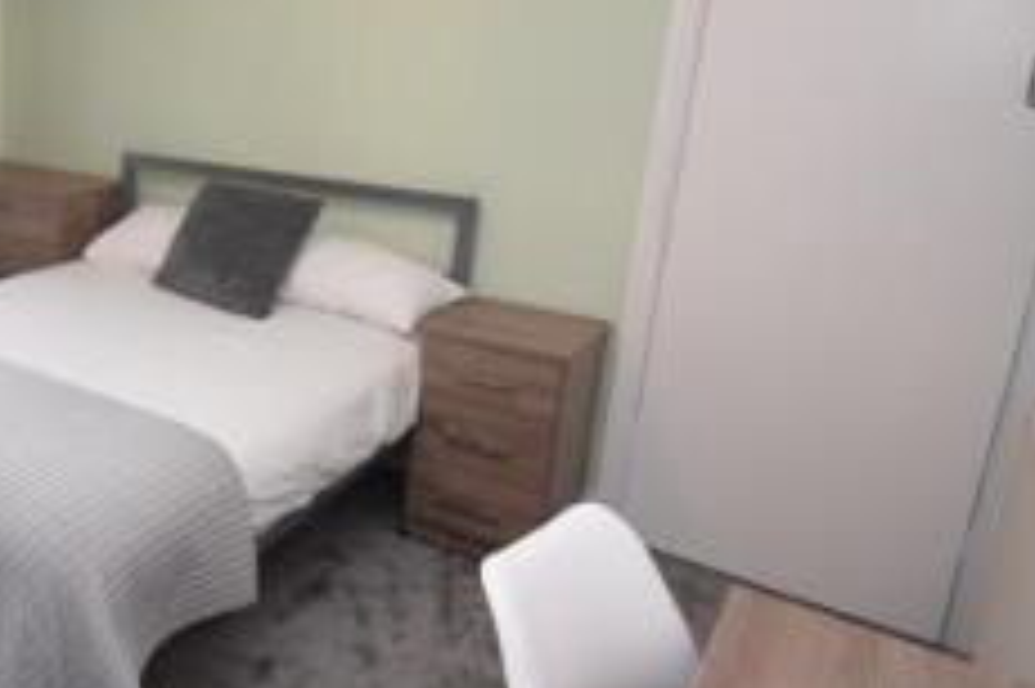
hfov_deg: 53.8
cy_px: 236
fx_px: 891
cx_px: 130
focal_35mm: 31
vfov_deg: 41.8
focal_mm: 10
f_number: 3.5
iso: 1000
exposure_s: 1/60
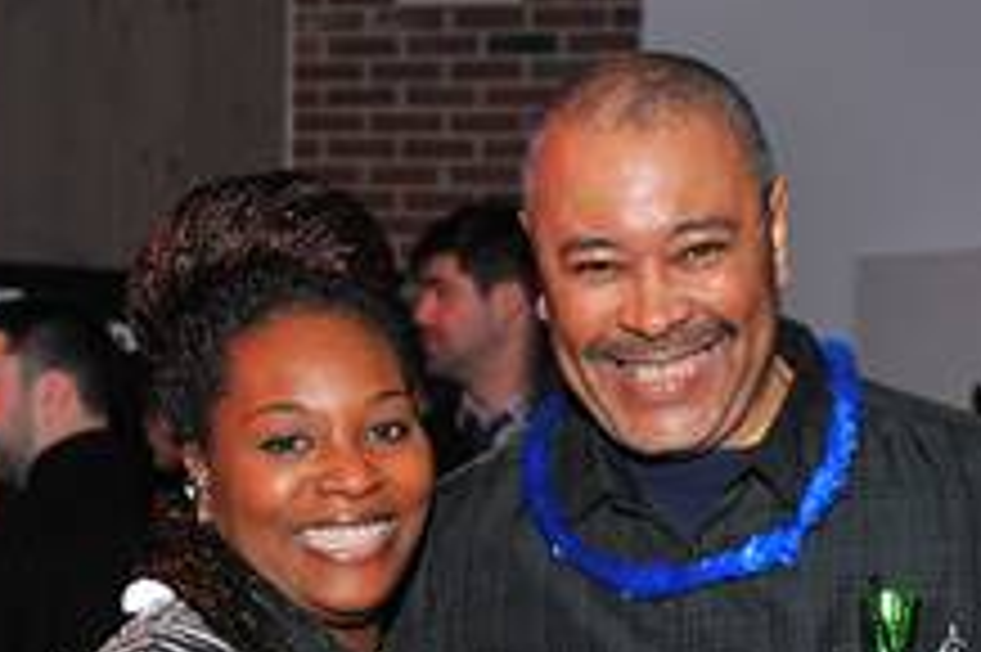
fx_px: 2614
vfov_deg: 14.1
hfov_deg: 21.3
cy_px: 567
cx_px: 522
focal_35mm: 96
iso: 1250
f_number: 4.5
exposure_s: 1/100
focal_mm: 38
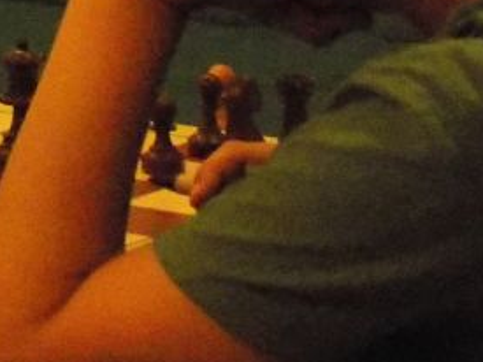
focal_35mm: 220
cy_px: -132
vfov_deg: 6.7
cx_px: -270
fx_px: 3068
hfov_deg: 8.8
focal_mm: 10.5
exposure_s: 1/200
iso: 1600
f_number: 4
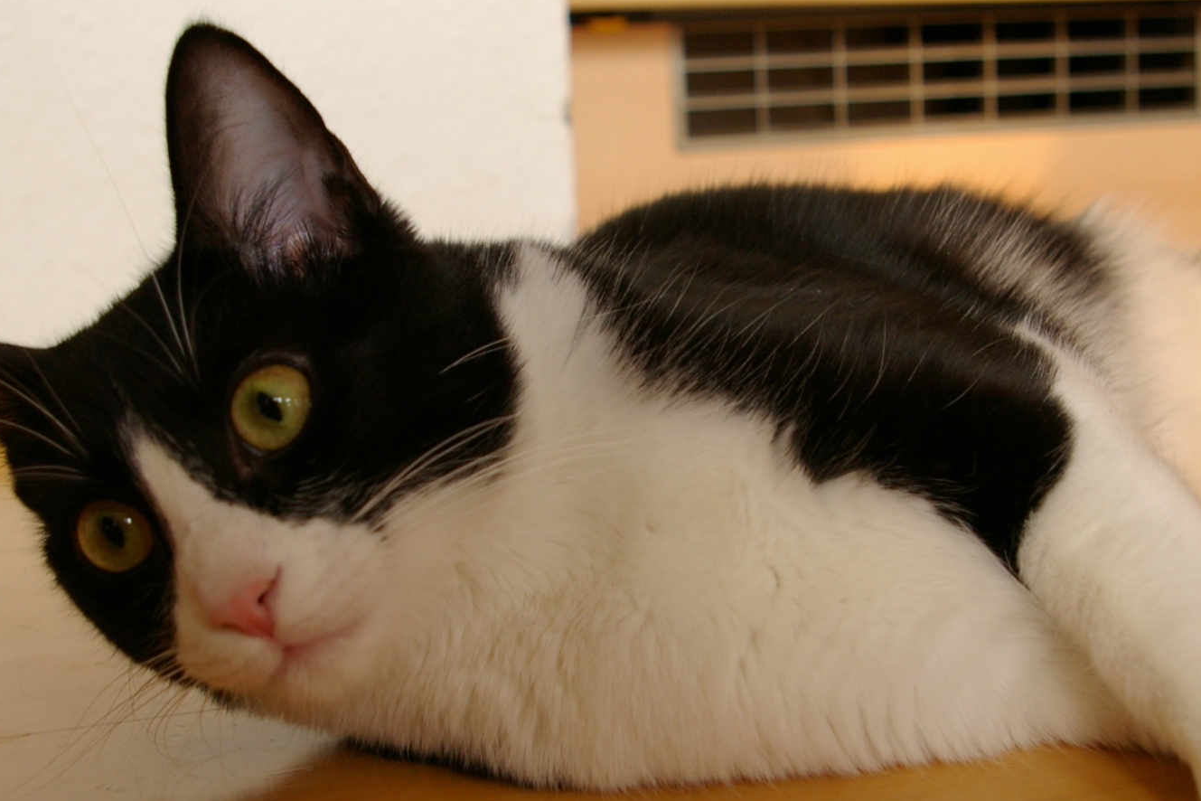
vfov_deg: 23.8
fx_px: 1898
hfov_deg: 35.1
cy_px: 451
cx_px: 639
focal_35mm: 57
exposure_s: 1/20
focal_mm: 21
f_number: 4.5
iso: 400
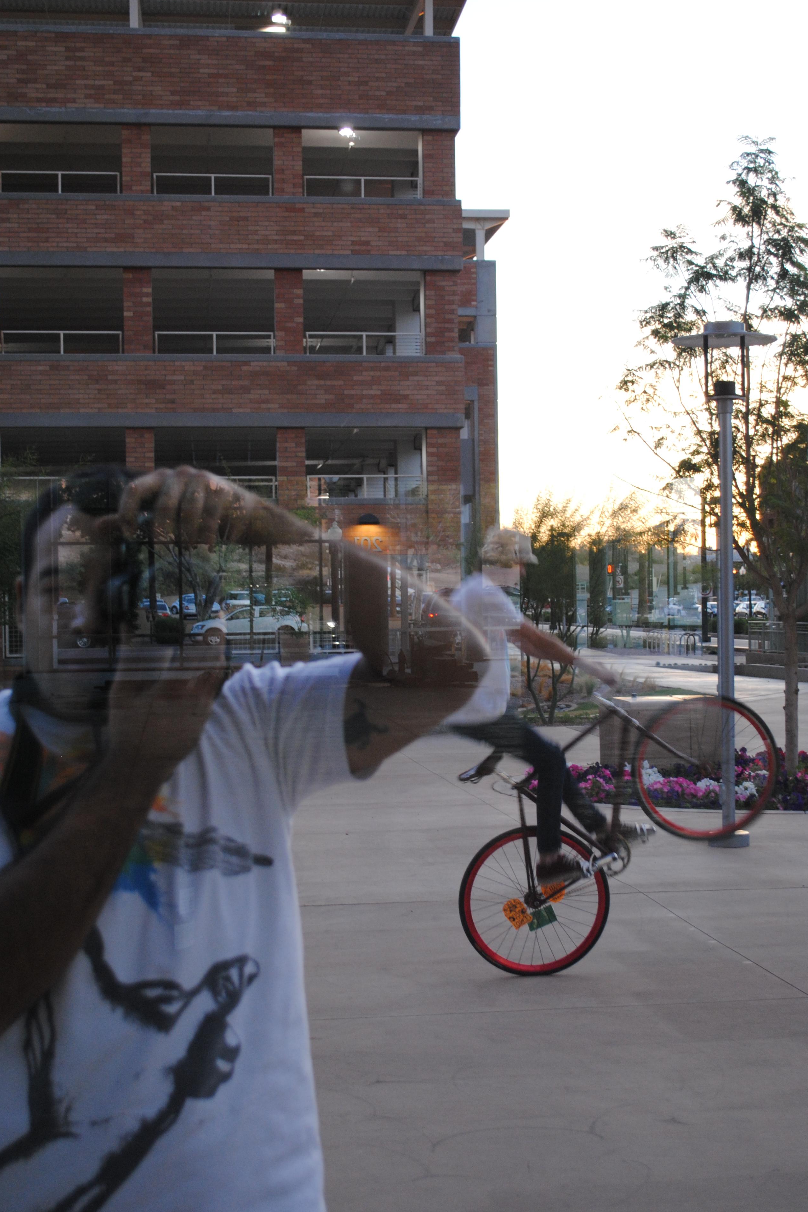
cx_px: 407
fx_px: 1650
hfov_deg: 27.5
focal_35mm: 49
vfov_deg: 40.3
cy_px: 605
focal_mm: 32
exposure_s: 1/30
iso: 450
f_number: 4.8
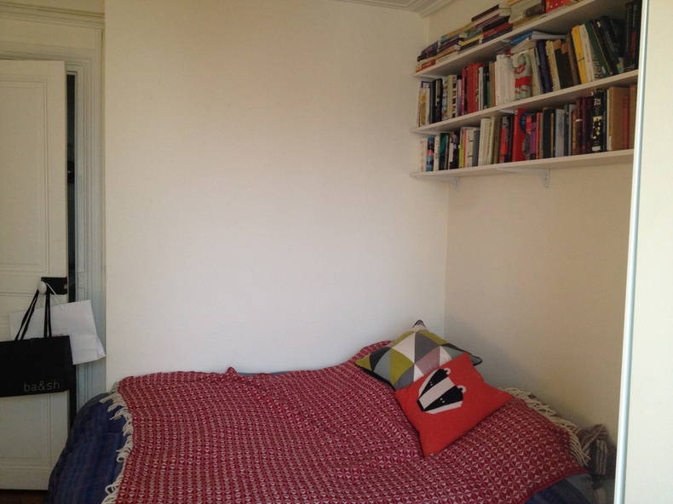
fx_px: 680
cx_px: 336
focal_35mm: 35
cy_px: 252
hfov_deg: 52.6
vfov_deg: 40.7
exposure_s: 1/20
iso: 160
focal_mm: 4.28
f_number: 2.4
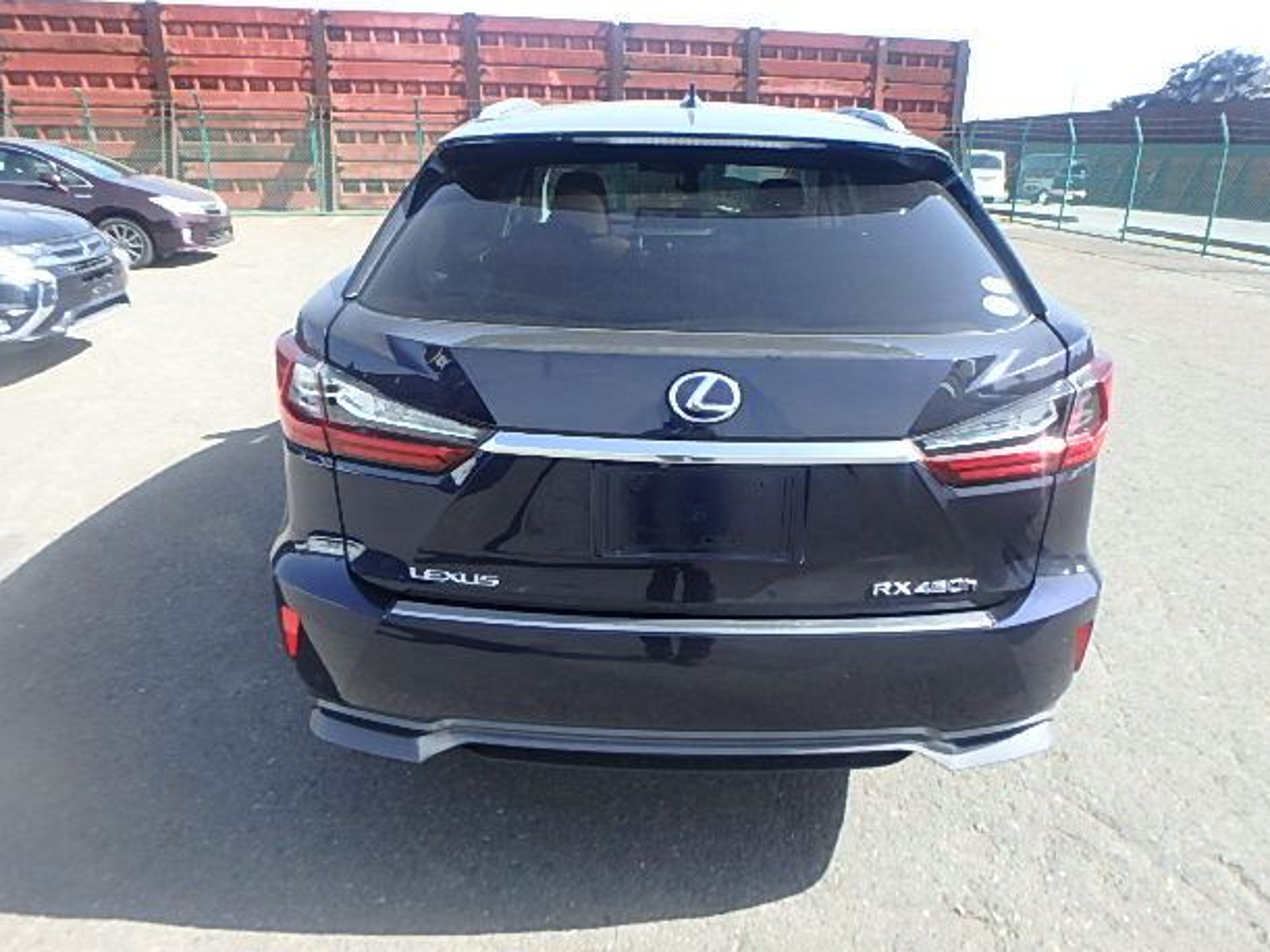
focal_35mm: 22
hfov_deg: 76.4
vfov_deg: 61.1
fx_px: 807
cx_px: 663
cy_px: 461
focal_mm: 3.7
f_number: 3.5
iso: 125
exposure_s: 1/250
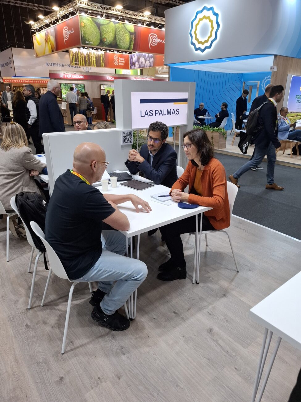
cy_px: 201
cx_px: 150
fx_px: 267
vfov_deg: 73.9
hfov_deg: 58.9
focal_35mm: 23
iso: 64
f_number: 1.8
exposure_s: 1/100
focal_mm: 5.54
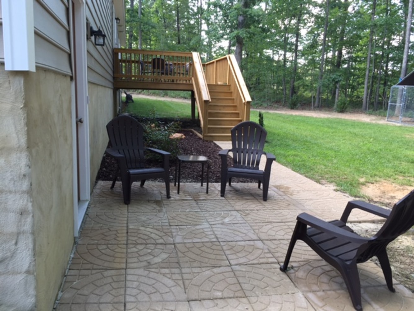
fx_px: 347
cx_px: 207
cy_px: 156
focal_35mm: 29
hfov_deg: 61.7
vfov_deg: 48.2
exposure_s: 1/60
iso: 32
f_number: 2.2
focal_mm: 4.15
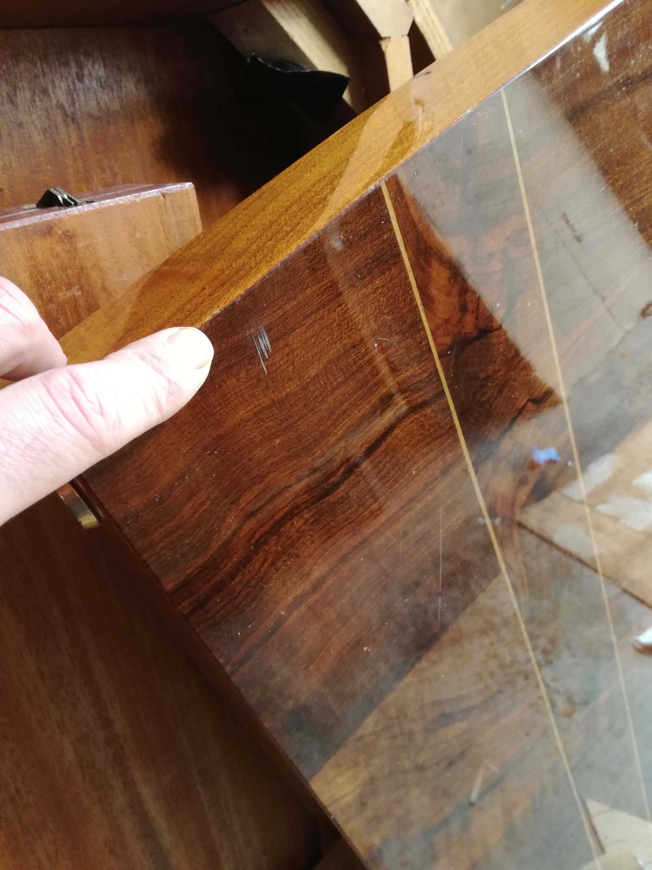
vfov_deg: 65.3
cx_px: 326
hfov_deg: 51.4
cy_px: 435
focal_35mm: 27
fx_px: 678
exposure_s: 1/33.3
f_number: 2
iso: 250
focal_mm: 3.79
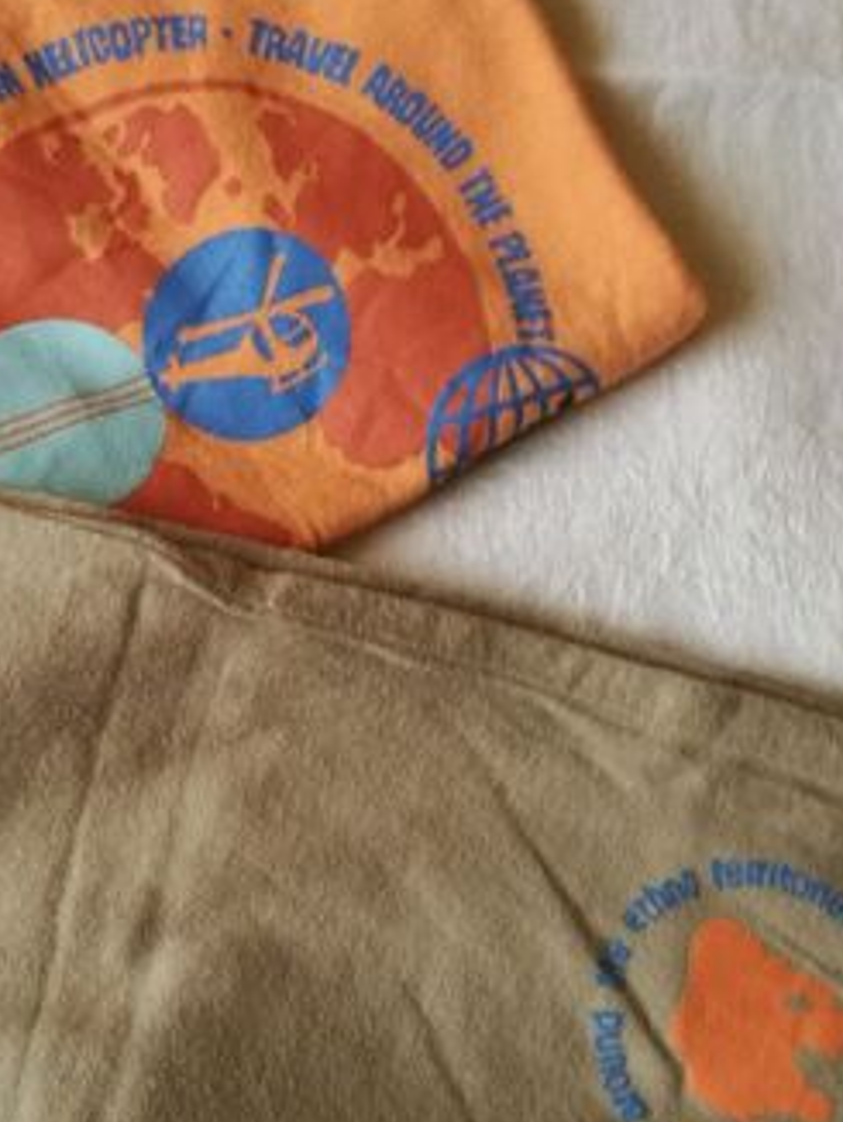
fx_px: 1719
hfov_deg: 27.3
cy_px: 533
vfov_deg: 36.1
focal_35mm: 53
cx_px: 241
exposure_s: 1/33.3
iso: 160
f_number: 2.2
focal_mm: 4.5
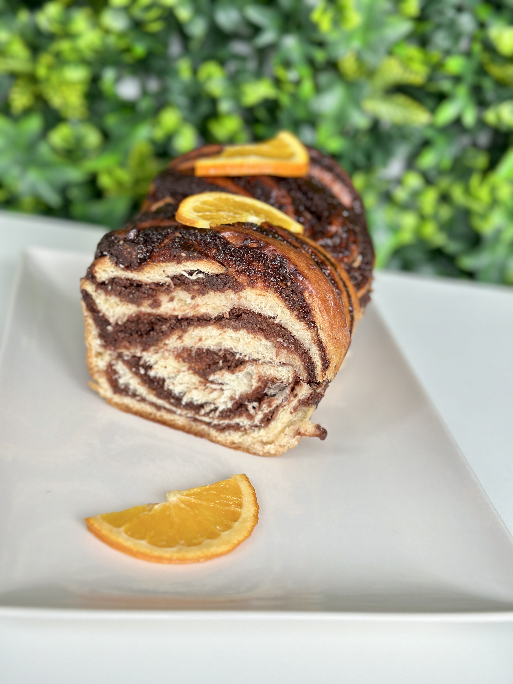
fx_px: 948
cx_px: 256
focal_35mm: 48
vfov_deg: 39.7
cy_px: 342
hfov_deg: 30.3
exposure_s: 1/97
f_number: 1.78
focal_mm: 6.86
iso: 125
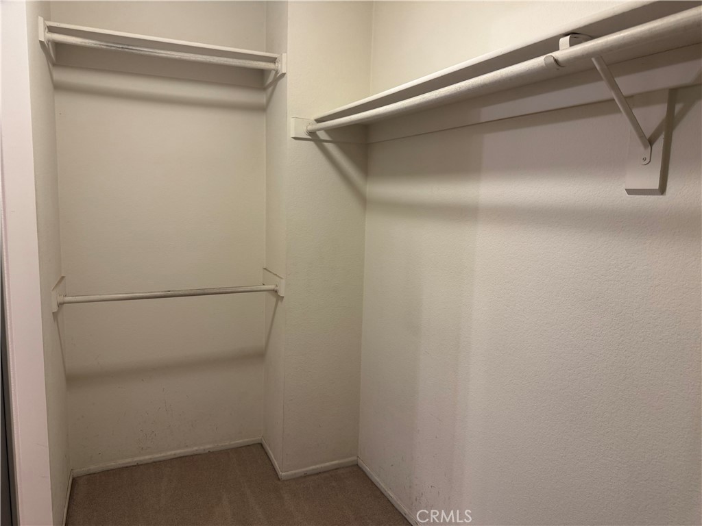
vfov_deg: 56.8
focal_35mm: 24
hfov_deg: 71.6
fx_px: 487
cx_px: 351
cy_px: 263
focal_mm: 6.76
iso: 160
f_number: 1.78
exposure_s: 1/60
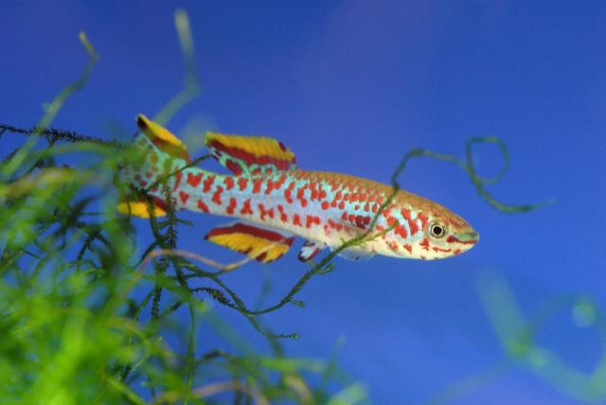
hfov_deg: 13.0
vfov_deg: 8.7
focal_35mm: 158
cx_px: 303
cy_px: 202
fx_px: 2654
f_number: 10
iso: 640
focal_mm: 105
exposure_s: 1/2
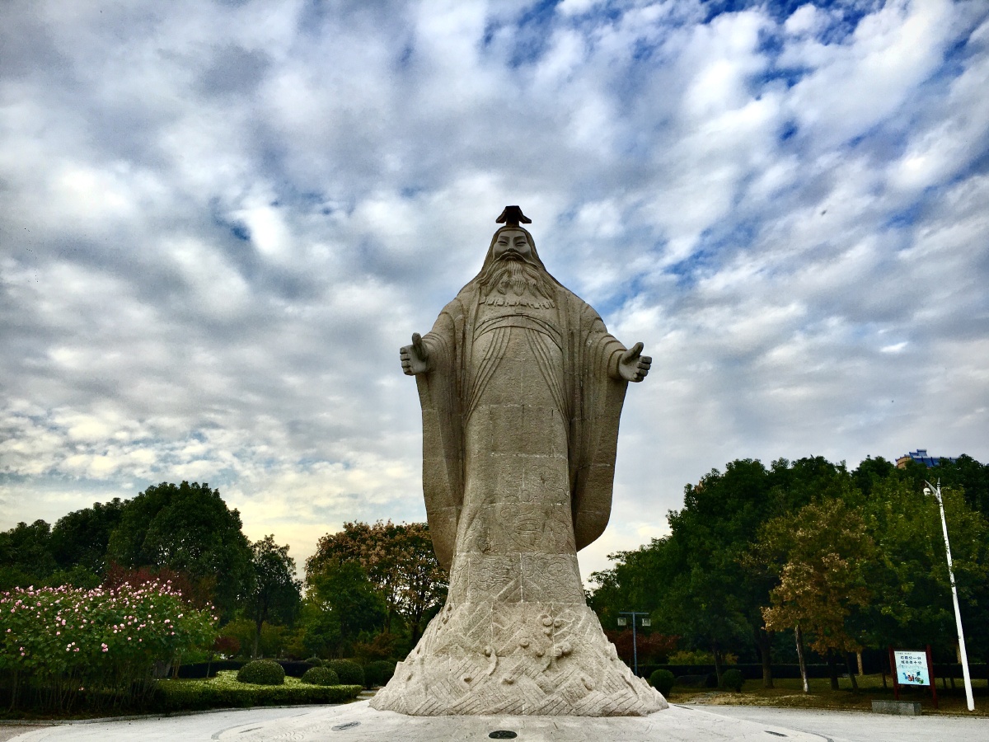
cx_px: 494
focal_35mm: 29
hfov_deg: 61.7
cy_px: 371
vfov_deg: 48.2
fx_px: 829
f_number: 2.2
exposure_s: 1/334
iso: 25
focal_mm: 4.15
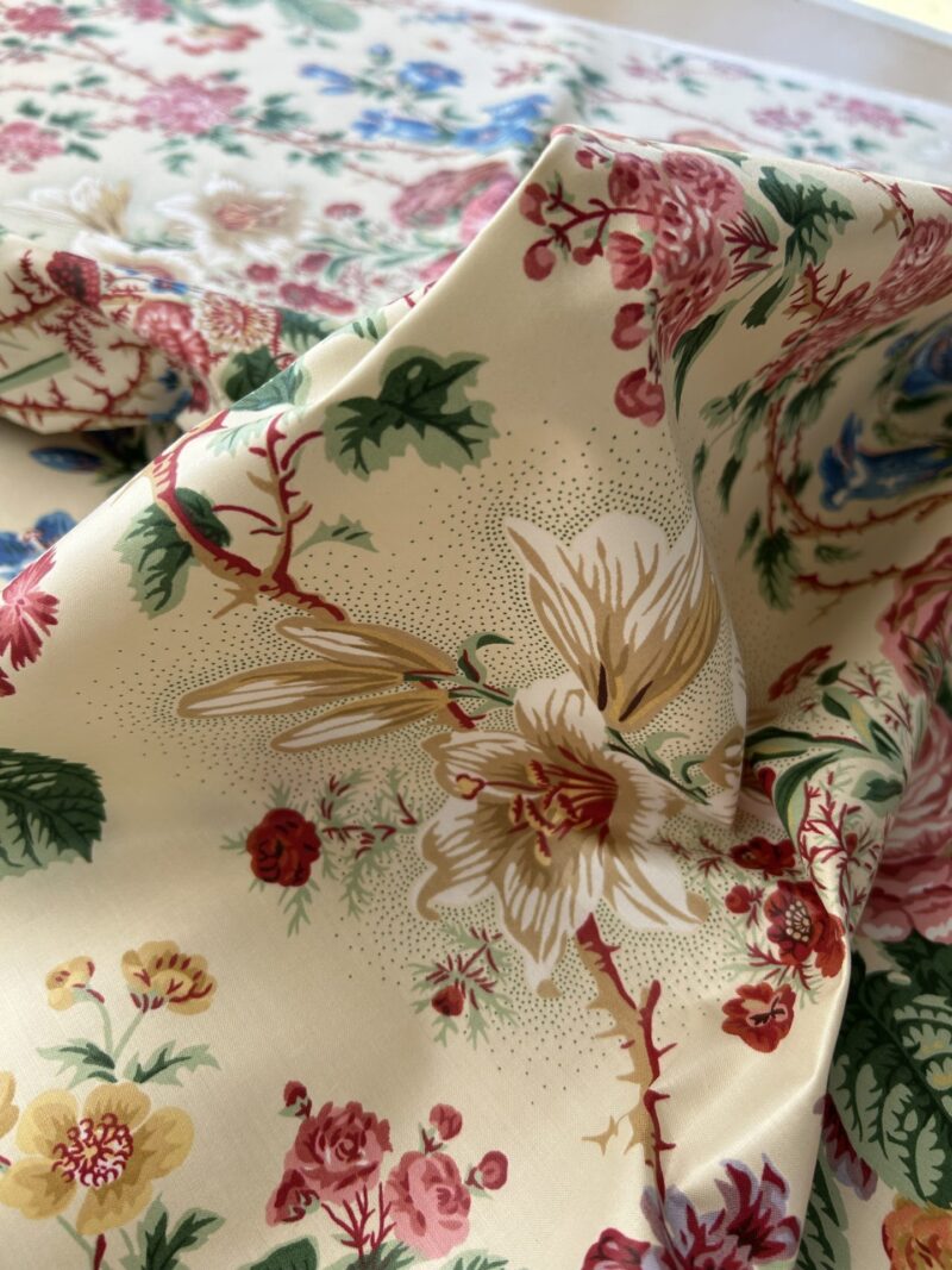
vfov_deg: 67.3
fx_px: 954
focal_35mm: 26
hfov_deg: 53.1
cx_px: 476
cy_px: 635
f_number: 1.5
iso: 50
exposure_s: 1/632
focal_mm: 5.7
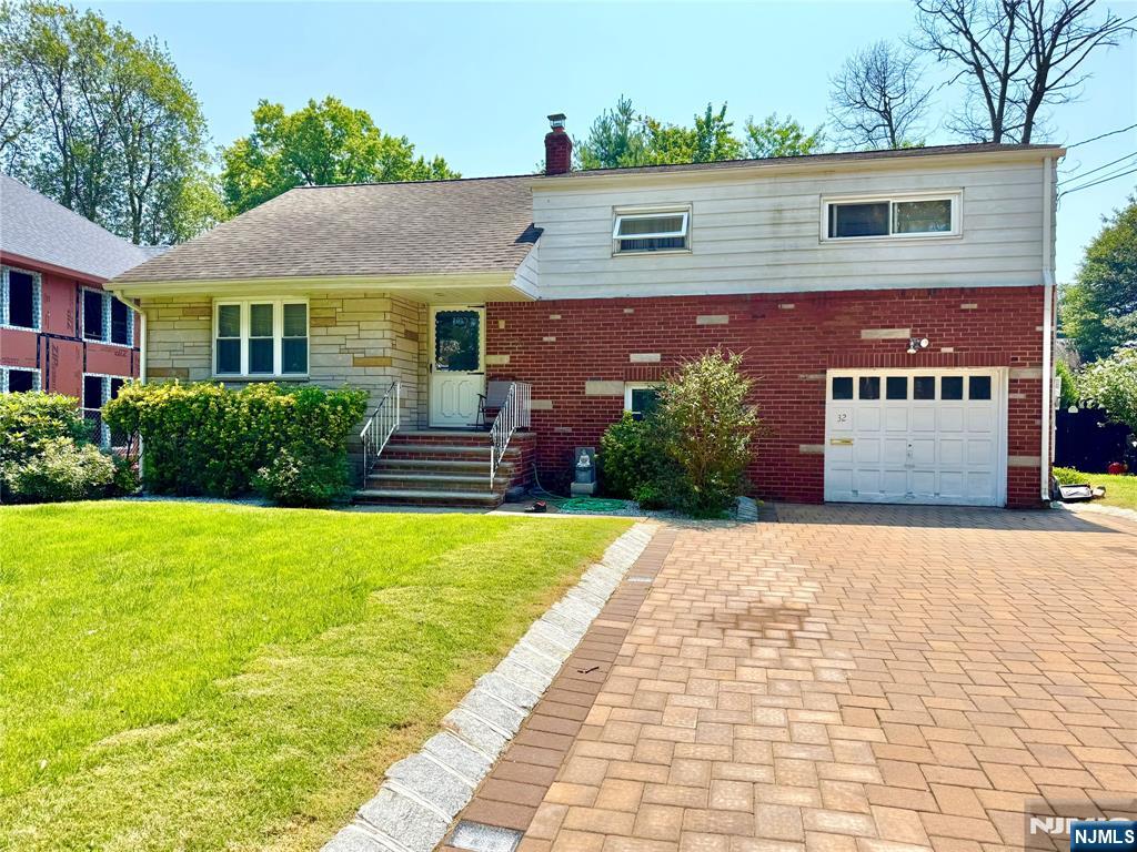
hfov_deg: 71.6
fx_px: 788
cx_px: 568
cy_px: 426
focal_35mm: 24
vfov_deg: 56.8
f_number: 1.78
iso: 80
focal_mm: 6.76
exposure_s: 1/4310
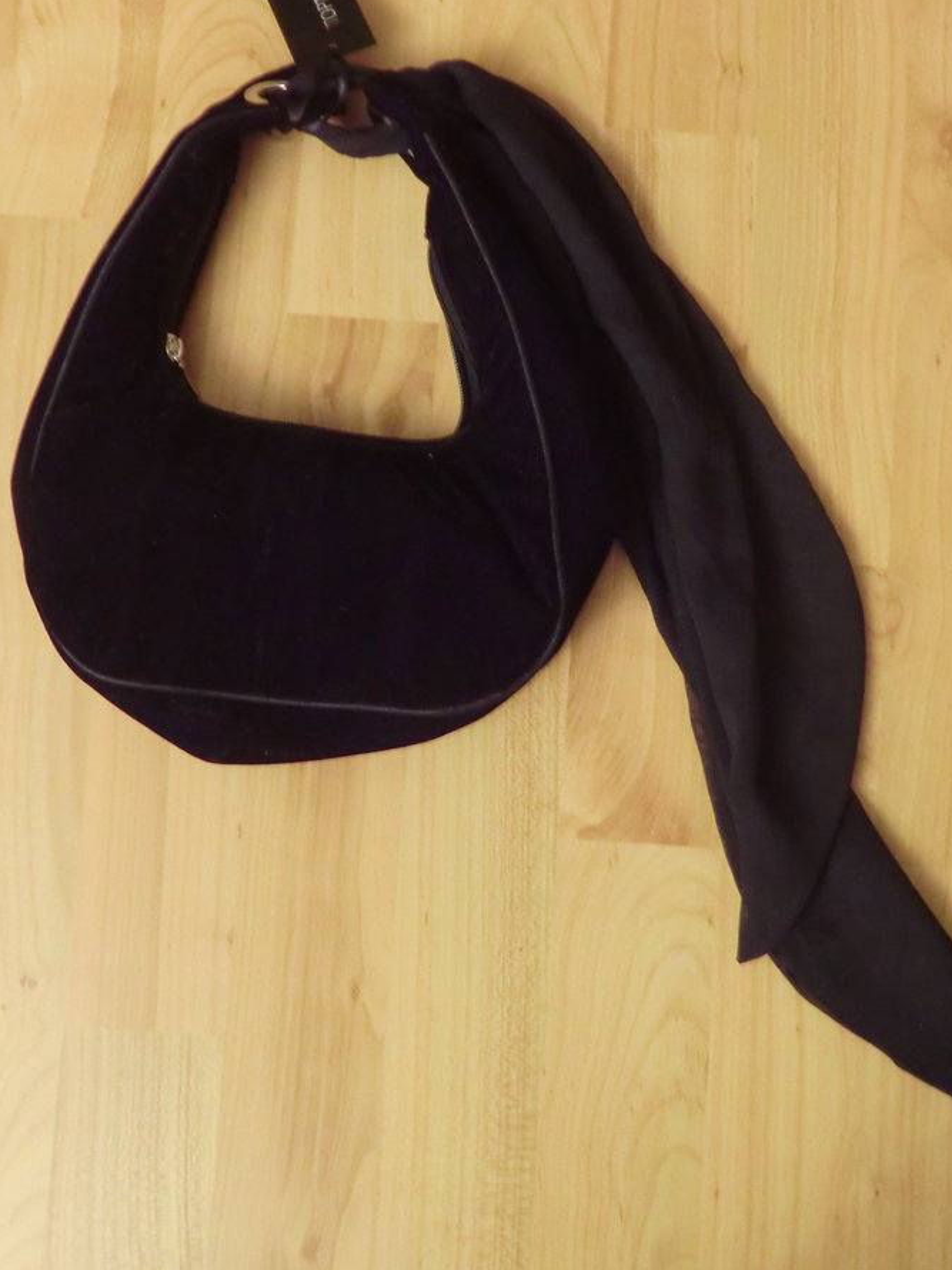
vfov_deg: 37.4
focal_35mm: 51
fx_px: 1870
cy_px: 570
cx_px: 492
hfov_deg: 28.6
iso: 400
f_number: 3.6
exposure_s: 1/5
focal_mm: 6.1
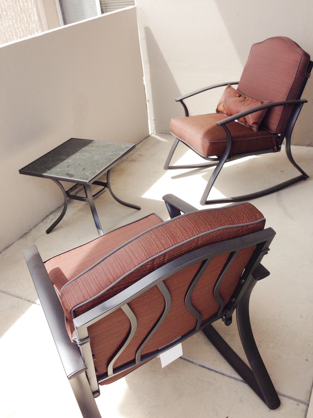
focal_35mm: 33
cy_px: 209
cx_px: 156
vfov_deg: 55.4
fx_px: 398
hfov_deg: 42.9
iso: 50
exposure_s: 1/414
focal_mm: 4.12
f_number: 2.4
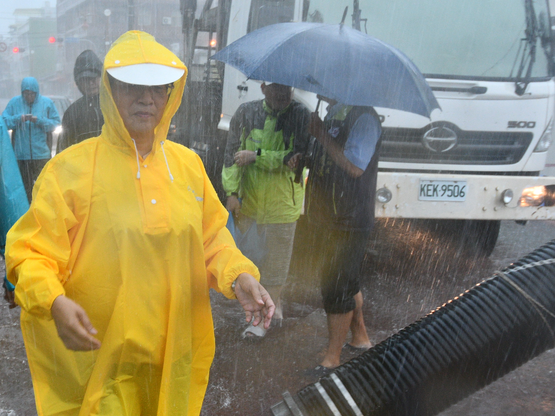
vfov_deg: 29.1
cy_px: 192
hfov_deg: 37.2
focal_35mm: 50
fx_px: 802
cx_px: 131
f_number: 5
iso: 1000
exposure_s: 1/125
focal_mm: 22
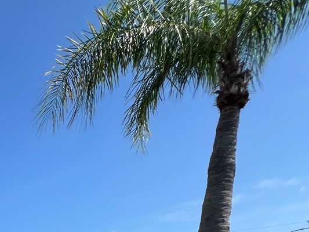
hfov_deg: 29.7
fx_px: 348
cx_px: -148
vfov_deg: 27.2
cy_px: 338
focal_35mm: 39
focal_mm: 1.57
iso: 32
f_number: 1.8
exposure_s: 1/1508
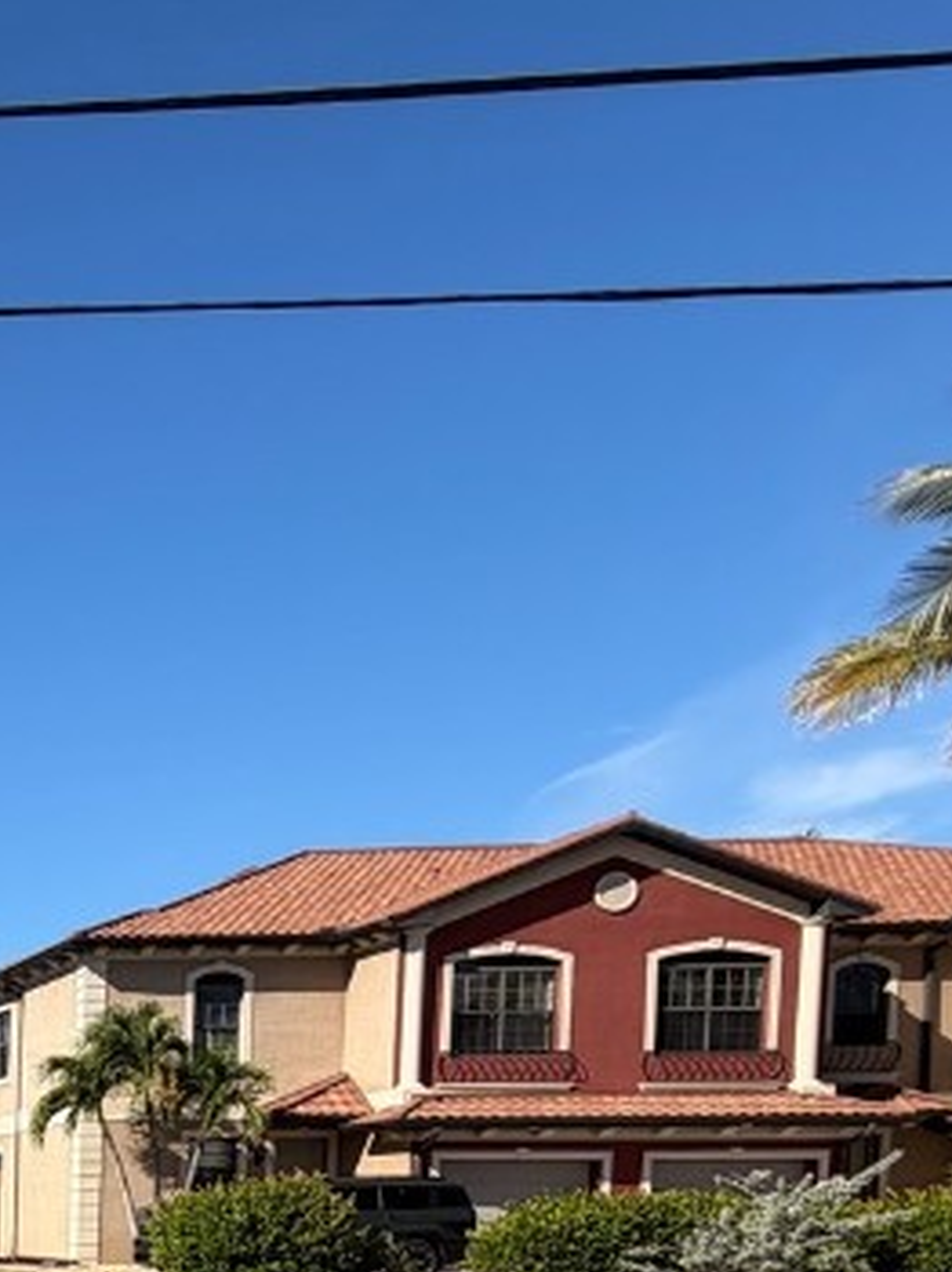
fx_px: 1505
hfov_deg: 22.2
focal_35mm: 41
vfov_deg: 39.5
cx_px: -734
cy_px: 1312
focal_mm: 2.22
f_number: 2.2
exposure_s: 1/770
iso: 20
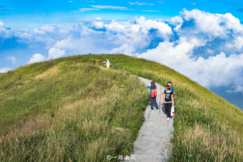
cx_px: 122
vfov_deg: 34.2
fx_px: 263
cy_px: 81
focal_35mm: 39
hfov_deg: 49.6
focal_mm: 26
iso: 200
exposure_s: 1/500
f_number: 8
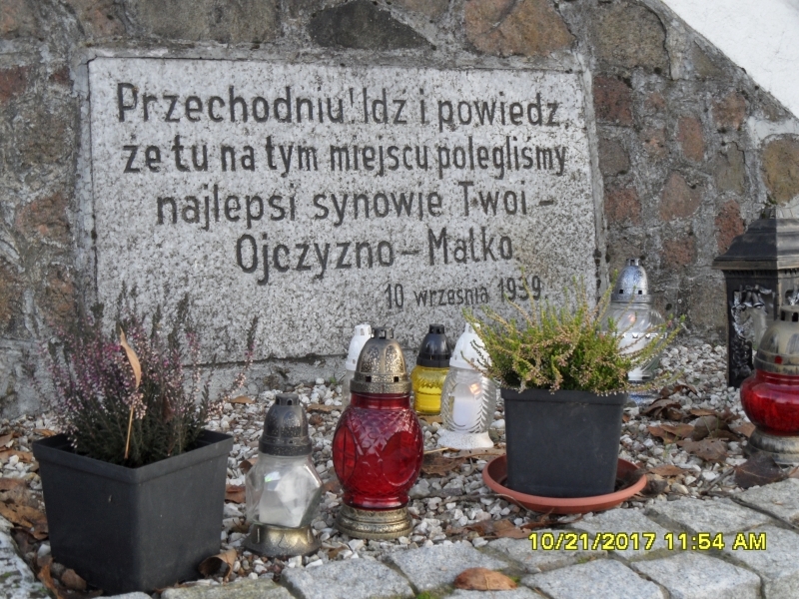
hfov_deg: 38.2
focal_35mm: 50
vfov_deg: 29.1
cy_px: 300
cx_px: 400
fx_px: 1154
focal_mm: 8.2
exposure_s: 1/125
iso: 100
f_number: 3.8
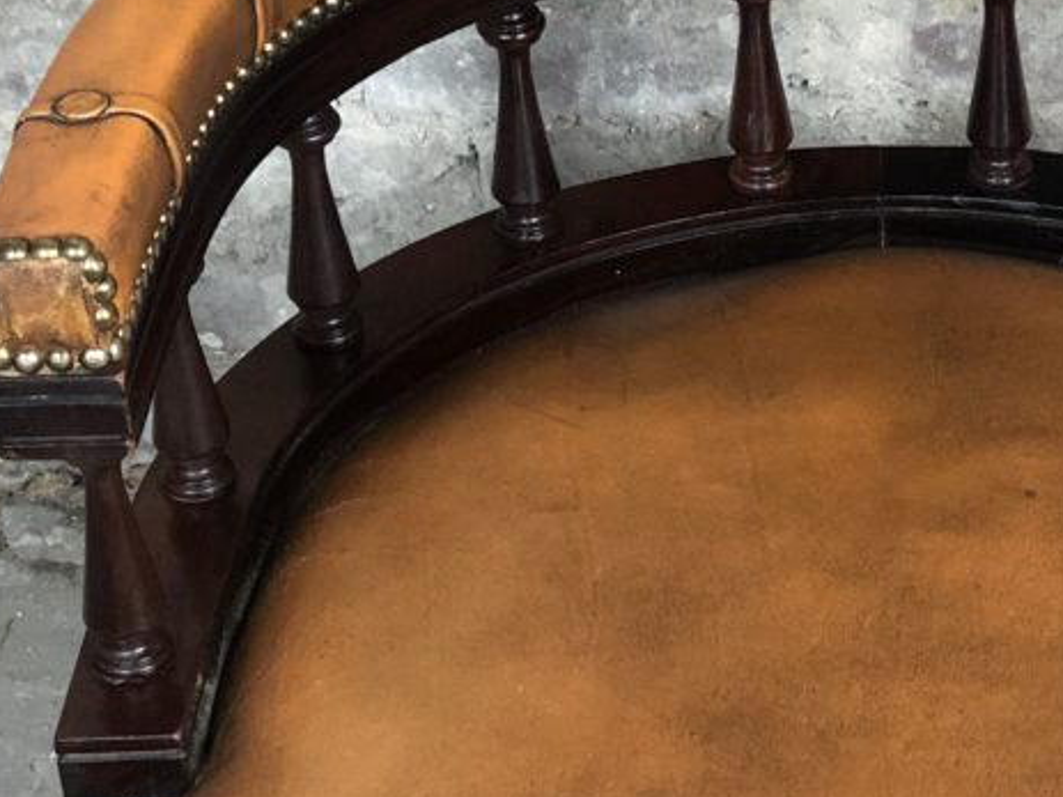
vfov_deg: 12.9
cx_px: 967
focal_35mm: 115
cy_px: 349
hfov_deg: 16.9
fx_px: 3531
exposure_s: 1/20
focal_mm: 6
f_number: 2.4
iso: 160
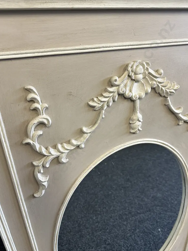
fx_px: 181
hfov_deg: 54.9
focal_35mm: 25
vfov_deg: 69.4
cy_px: 127
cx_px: 94
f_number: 1.78
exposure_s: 1/100
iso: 125
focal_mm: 6.86
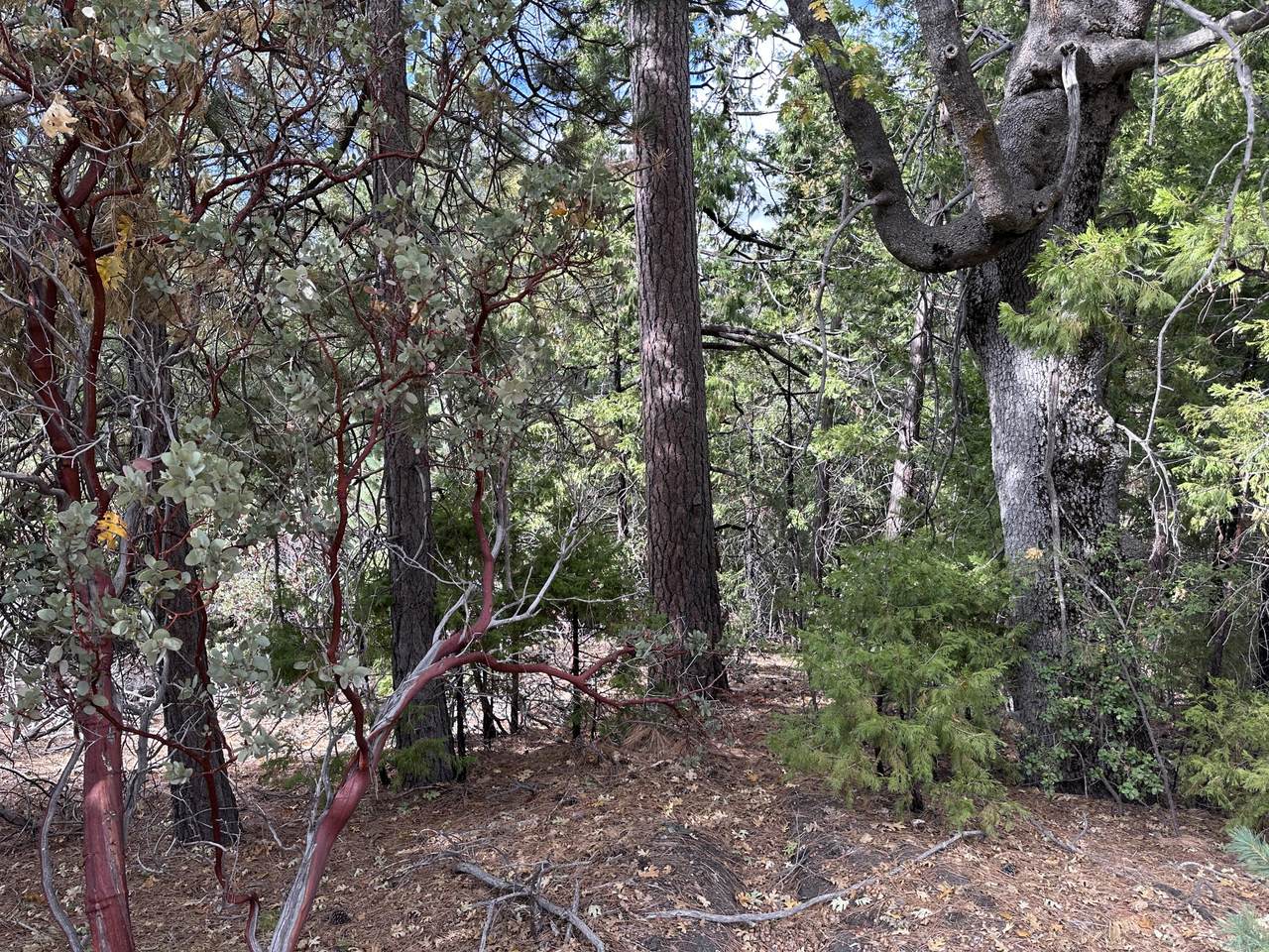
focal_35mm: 24
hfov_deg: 71.6
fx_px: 880
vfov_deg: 56.8
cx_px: 634
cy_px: 476
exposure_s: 1/435
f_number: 1.78
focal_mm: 6.86
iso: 80
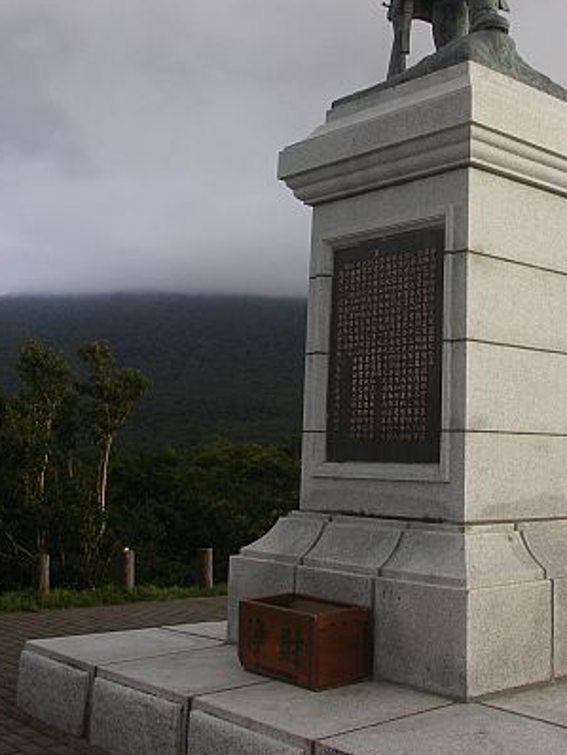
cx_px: 429
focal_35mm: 45
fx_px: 982
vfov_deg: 41.3
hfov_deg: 31.6
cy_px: 231
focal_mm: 7.2
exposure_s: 1/160
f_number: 4.5
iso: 100
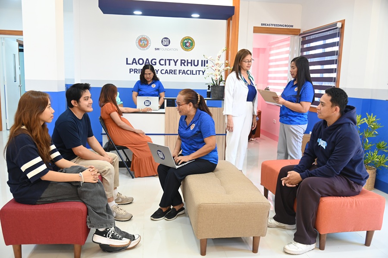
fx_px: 323
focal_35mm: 30
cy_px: 129
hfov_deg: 62.0
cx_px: 194
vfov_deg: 43.6
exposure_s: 1/100
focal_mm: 30
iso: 1600
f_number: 4.5
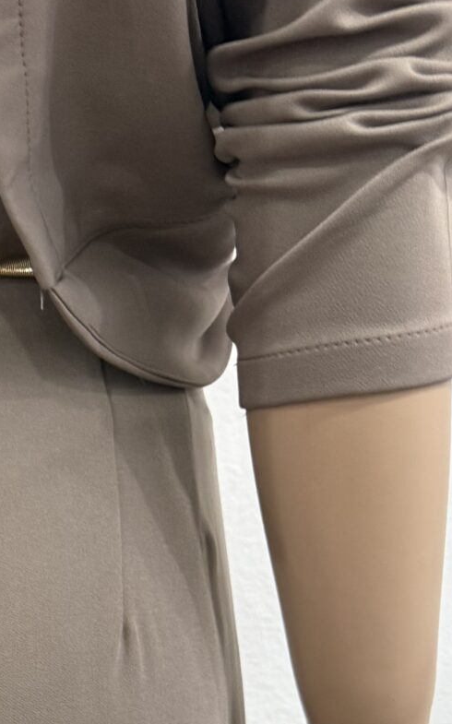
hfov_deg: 13.7
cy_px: 878
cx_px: -417
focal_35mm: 83
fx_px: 1637
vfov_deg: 22.8
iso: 160
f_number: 1.78
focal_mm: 6.76
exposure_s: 1/50
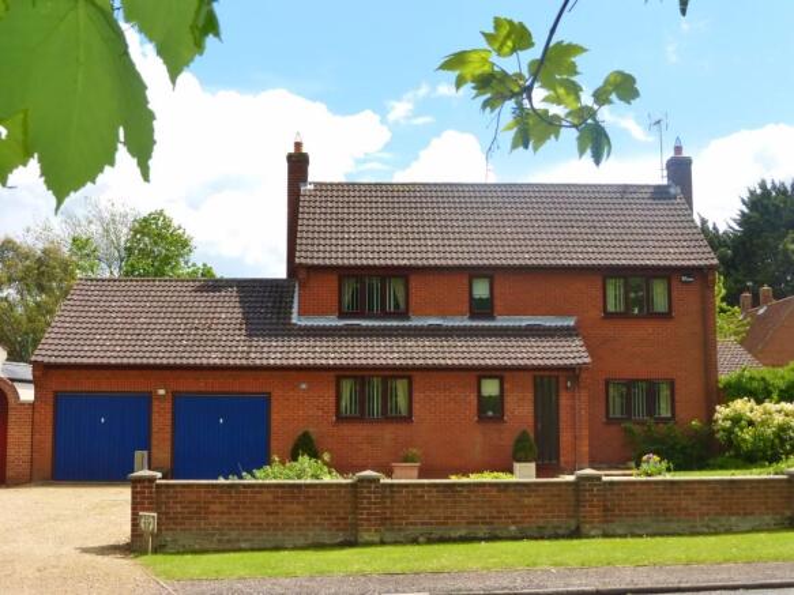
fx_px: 1078
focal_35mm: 47
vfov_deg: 30.9
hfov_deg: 40.4
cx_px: 397
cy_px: 298
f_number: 4.2
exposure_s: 1/500
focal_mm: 8.5
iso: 100
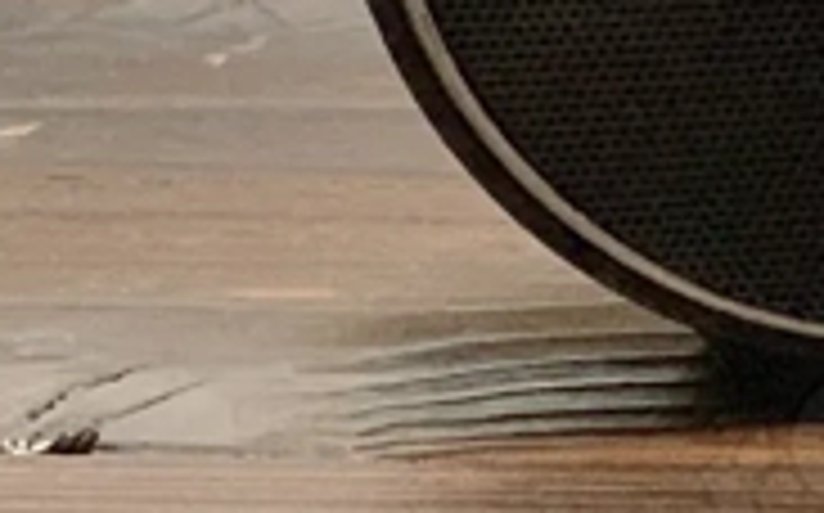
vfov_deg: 4.3
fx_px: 6753
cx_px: 2008
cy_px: -342
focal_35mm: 301
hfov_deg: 6.6
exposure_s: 1/60
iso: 200
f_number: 2.4
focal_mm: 6
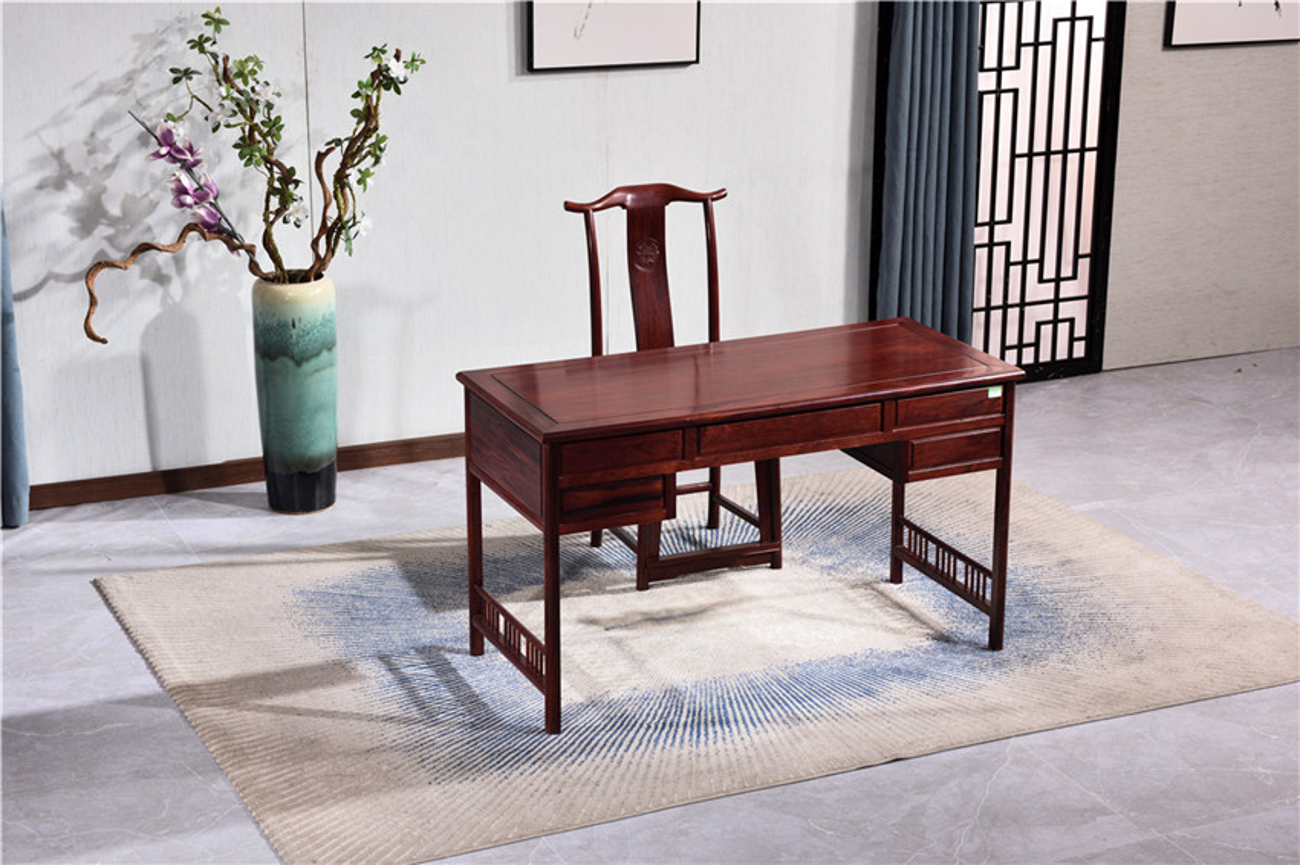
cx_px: 650
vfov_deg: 20.6
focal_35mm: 66
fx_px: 2382
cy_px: 432
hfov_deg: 30.5
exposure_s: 1/100
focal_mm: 66
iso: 100
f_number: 13
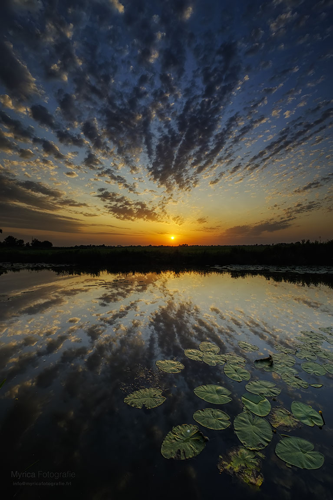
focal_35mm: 15
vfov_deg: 100.4
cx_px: 166
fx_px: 208
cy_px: 250
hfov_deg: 77.3
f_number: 10
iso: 400
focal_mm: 10
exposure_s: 1/15
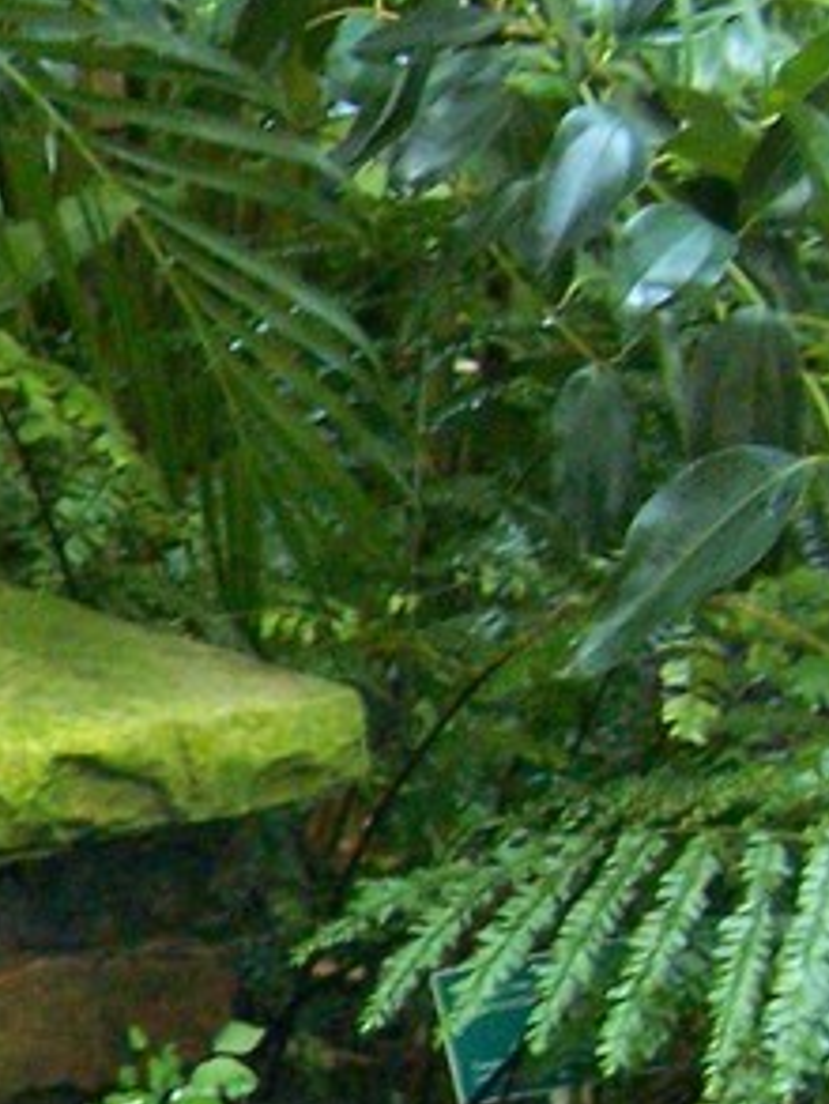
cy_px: 1008
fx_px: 5297
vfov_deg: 11.8
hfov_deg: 8.5
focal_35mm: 166
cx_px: -855
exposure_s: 1/10
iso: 400
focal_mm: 6.3
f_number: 2.8
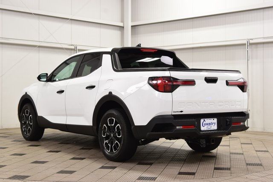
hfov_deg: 33.4
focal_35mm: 60
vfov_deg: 22.6
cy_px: 91
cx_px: 136
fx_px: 455
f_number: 7.1
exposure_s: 1/30
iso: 720
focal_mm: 40
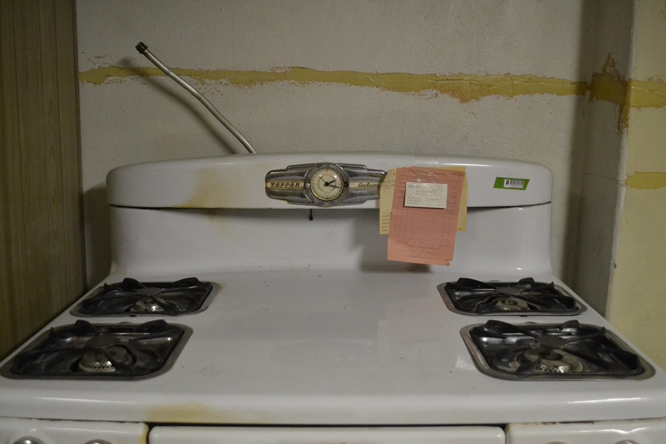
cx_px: 333
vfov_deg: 36.9
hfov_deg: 53.1
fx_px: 666
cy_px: 222
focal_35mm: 36
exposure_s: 1/125
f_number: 4
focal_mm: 24
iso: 3200
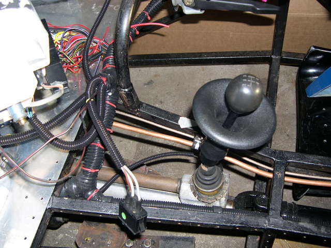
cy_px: 124
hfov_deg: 49.0
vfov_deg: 37.7
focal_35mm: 38
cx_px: 166
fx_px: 363
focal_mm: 8
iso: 100
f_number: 2.8
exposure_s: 1/60
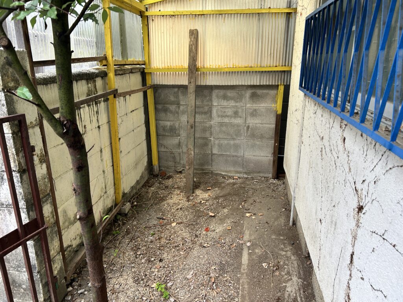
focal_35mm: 26
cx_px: 202
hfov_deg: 67.3
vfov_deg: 53.1
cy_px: 151
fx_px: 303
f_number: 1.5
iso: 100
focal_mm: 5.7
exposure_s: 1/121
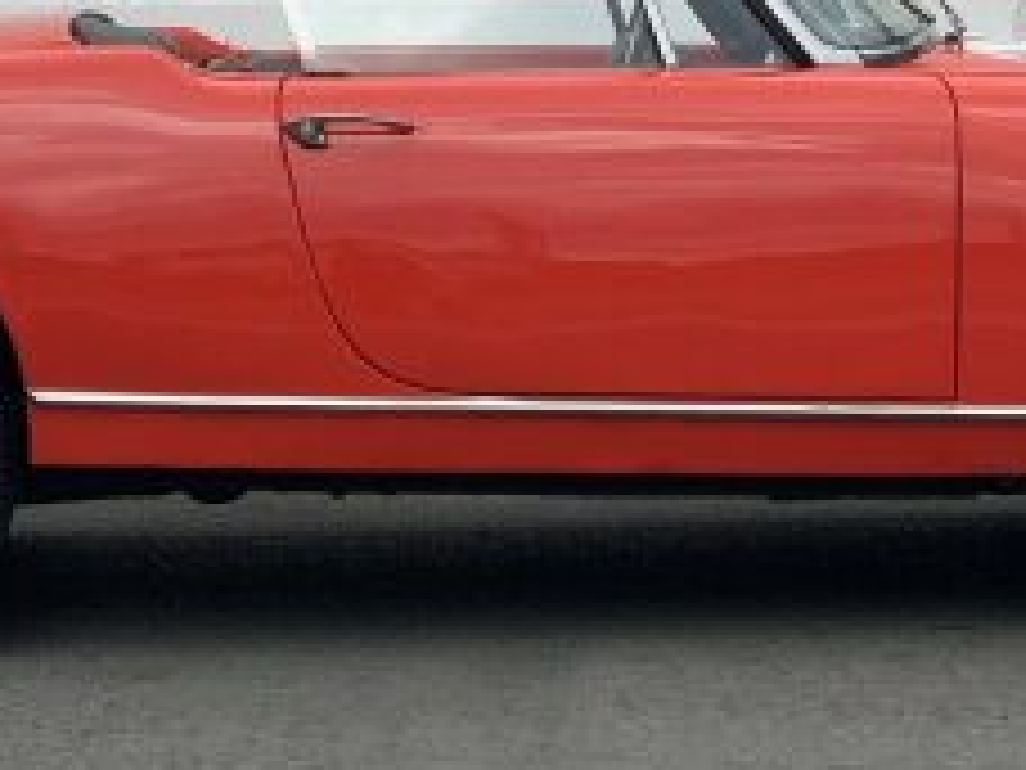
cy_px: 207
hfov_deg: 13.5
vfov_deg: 10.1
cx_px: 540
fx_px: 4327
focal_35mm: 146
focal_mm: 6
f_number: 2.4
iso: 16
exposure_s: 1/461
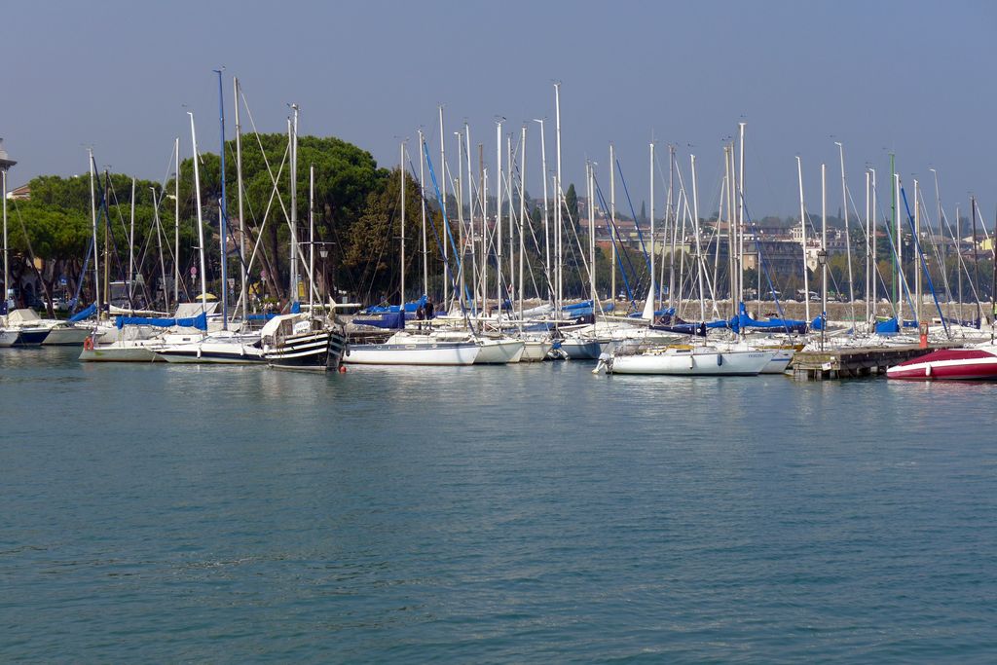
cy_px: 332
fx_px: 2493
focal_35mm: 90
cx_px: 498
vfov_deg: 15.2
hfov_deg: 22.6
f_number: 2.8
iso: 80
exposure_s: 1/1600
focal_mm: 17.7
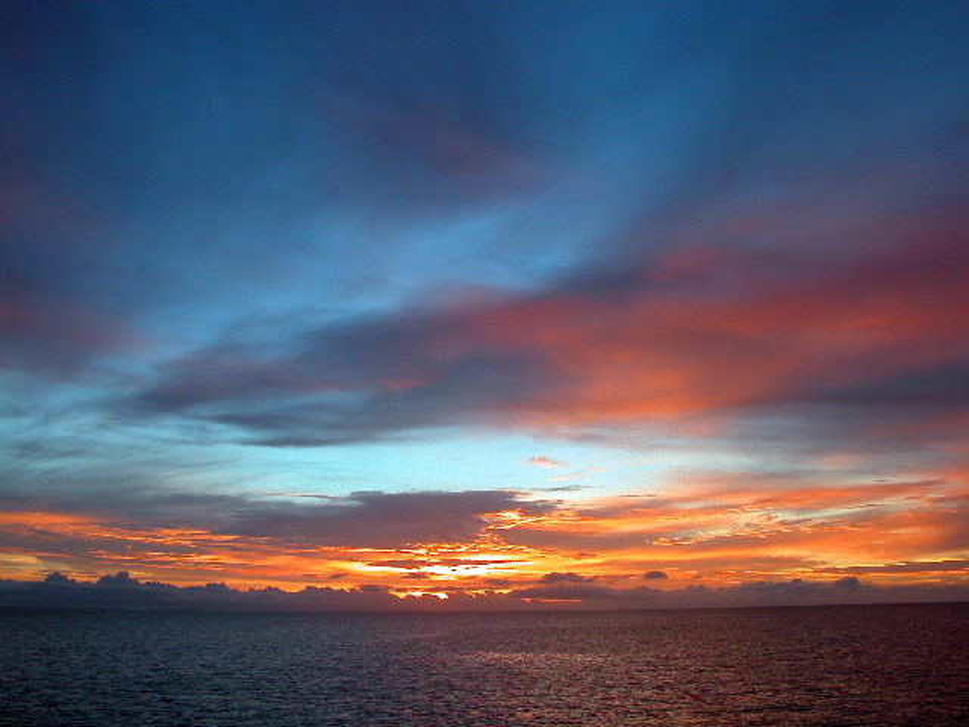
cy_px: 364
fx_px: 980
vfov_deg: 40.7
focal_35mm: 35
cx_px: 484
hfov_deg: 52.6
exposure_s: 1/41.4
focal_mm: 8.9
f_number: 5
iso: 100
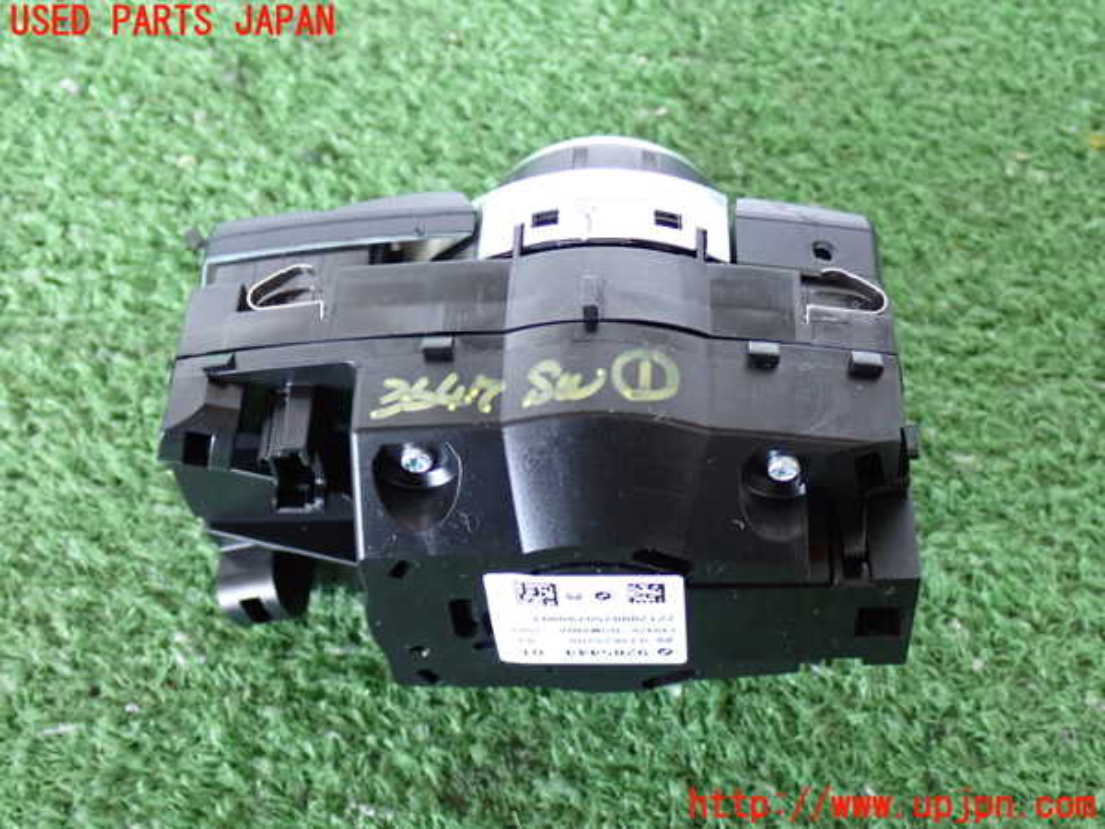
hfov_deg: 35.5
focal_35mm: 54
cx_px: 552
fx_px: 1724
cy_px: 414
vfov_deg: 27.0
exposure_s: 1/20
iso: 800
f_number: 3.3
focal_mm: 9.65
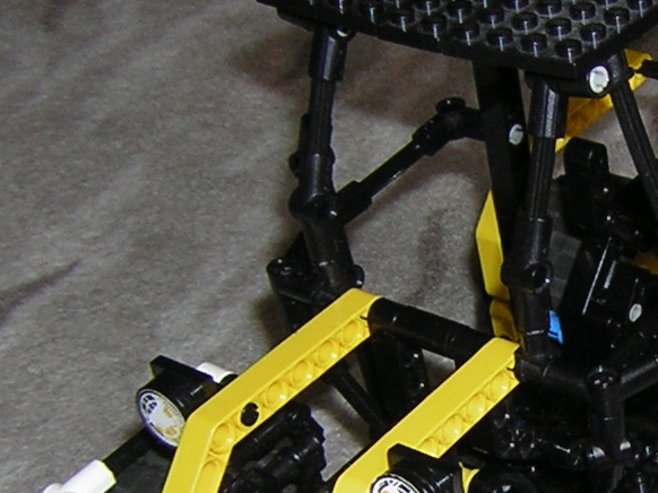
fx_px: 1881
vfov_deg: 14.7
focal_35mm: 99
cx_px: 666
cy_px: 490
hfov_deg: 19.3
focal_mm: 4.7
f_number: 2.6
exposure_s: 1/60.1
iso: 50
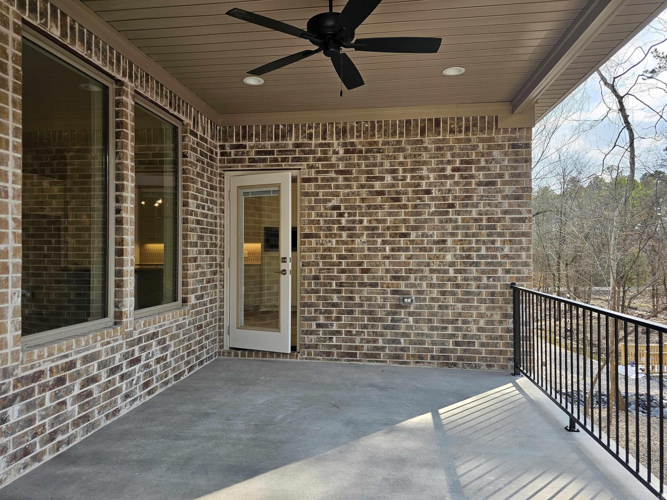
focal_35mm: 23
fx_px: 443
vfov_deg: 58.9
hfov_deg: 73.9
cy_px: 250
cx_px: 334
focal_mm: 6.3
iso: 20
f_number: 1.7
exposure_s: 1/212
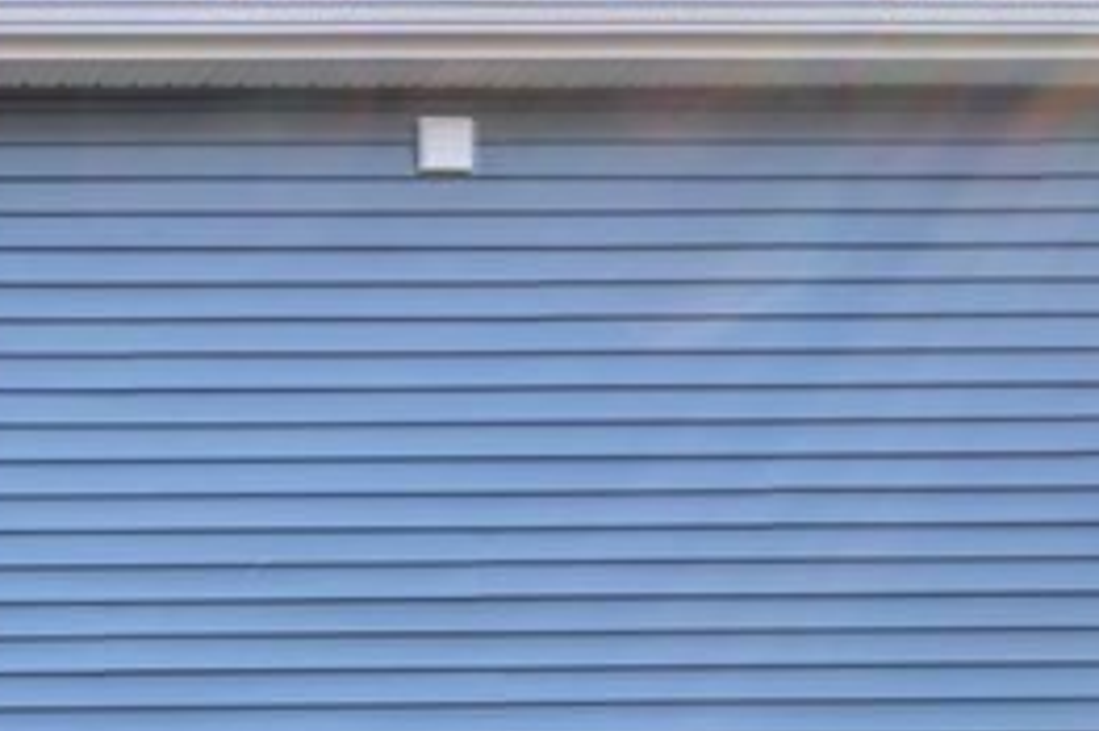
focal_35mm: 121
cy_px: 961
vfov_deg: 11.0
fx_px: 3688
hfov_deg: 15.2
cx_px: -731
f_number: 10
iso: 125
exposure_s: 1/4
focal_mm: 15.5
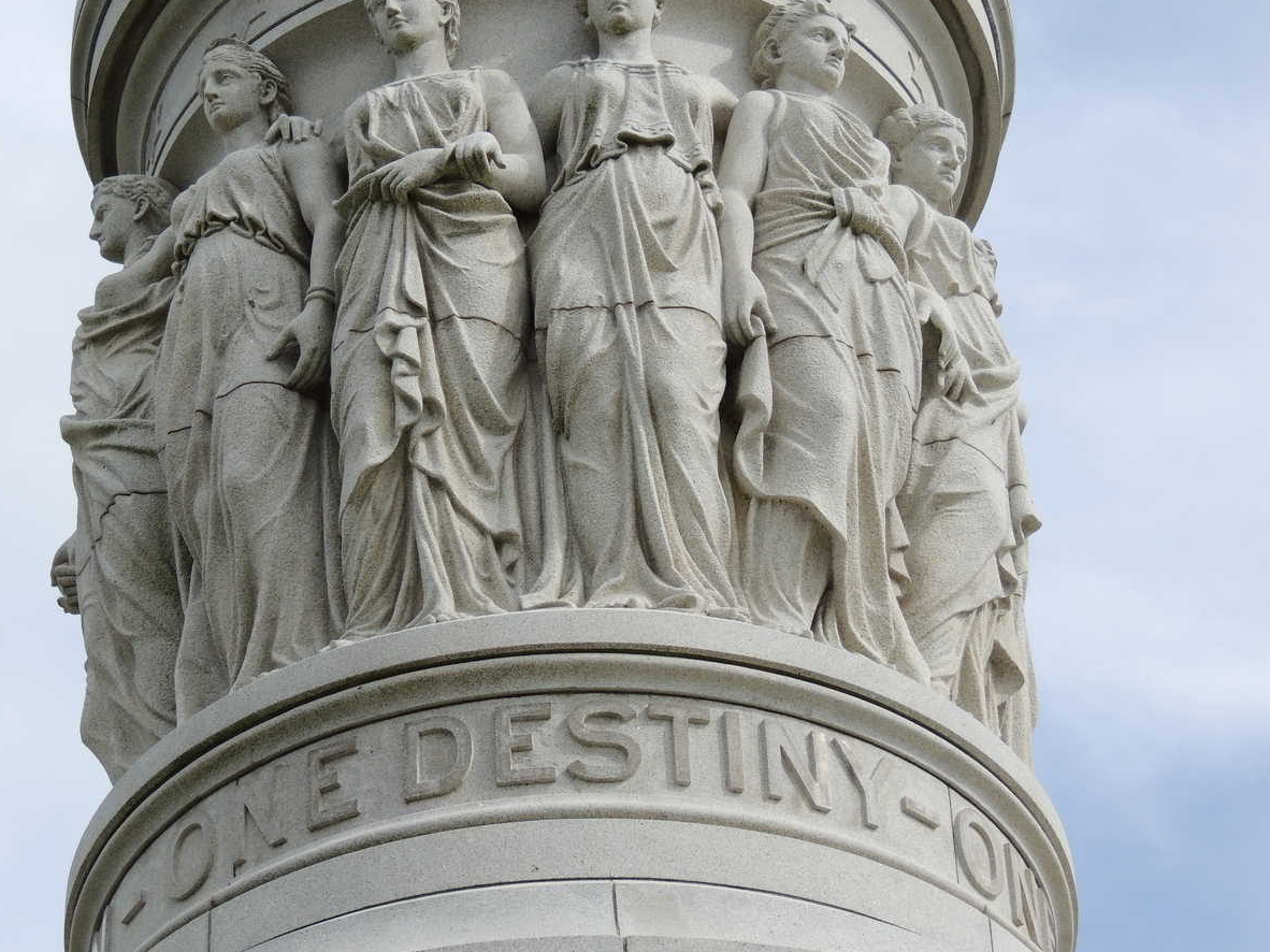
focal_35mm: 130
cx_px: 588
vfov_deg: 11.4
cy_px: 444
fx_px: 4769
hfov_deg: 15.2
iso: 100
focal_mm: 21.4
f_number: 4.2
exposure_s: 1/800
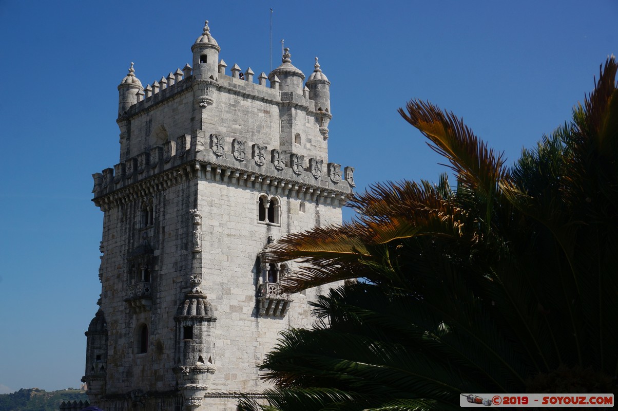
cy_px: 206
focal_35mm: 54
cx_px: 309
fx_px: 926
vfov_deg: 25.0
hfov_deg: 36.9
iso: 100
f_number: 11
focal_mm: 36
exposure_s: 1/250
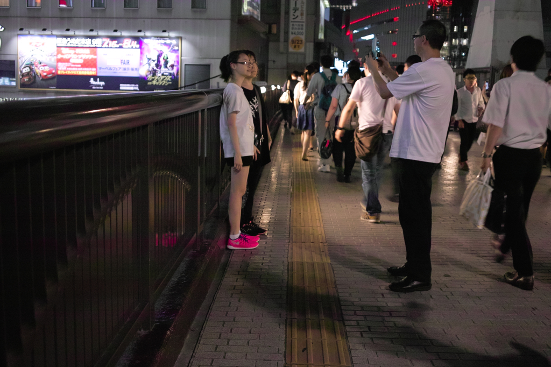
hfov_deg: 47.4
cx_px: 276
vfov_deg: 32.6
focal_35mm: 41
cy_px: 184
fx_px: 627
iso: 800
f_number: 2.8
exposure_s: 1/25
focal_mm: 24.2
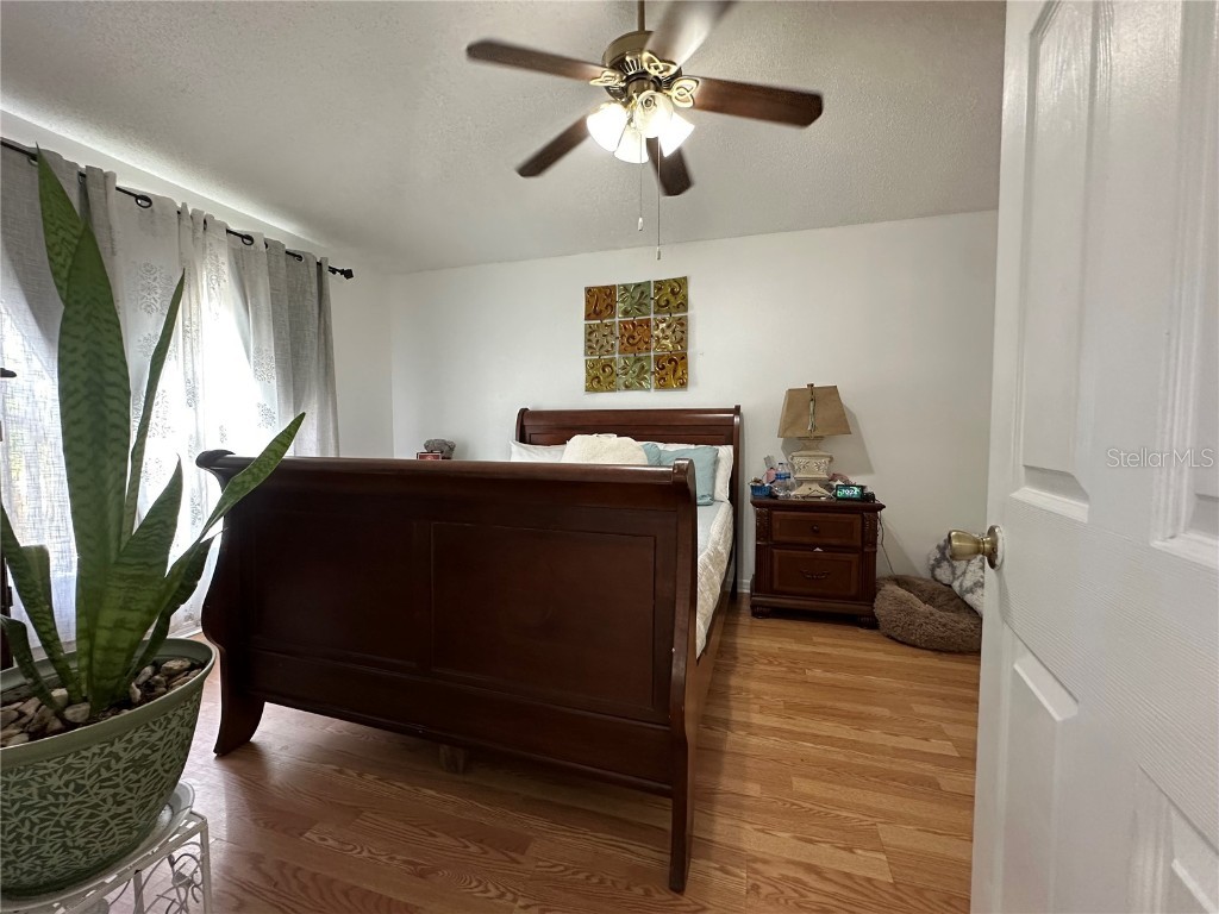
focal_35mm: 14
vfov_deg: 85.7
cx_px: 610
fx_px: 493
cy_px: 457
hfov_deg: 102.1
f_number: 2.2
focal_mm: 2.22
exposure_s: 1/60
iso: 250
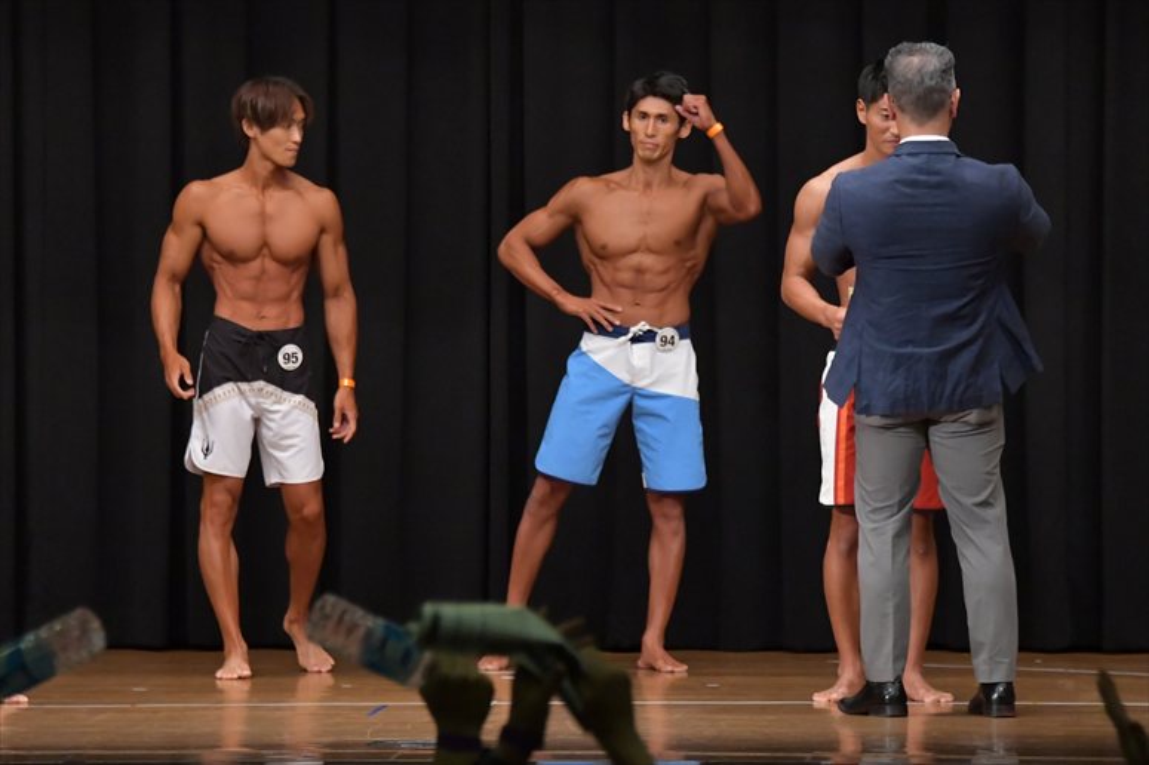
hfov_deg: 9.2
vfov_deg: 6.1
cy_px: 382
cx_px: 574
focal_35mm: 225
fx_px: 7178
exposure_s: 1/400
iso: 6400
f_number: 5.6
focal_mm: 150
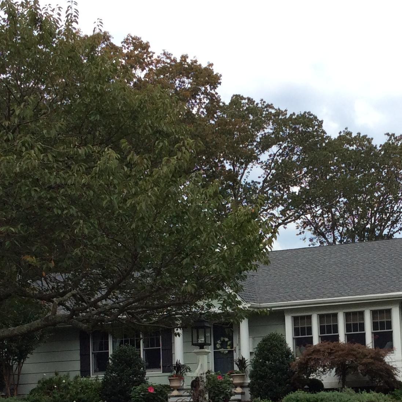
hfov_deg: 25.4
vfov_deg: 25.3
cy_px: 314
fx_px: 880
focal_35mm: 67
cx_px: 299
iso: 32
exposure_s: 1/763
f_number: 2.4
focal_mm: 3.3
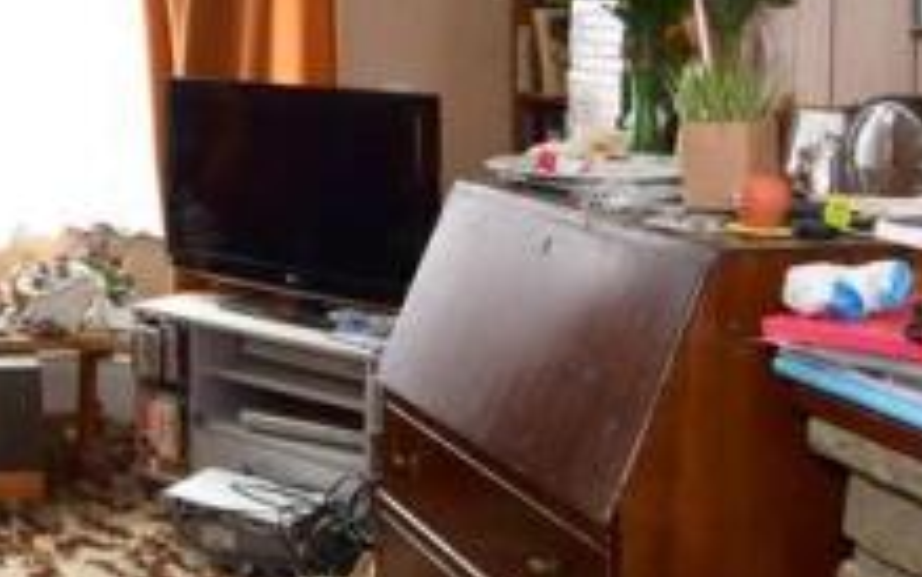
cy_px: -65
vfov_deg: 22.2
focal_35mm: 55
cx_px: 17
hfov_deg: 33.9
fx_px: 1382
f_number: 8
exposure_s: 1/40
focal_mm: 12
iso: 400
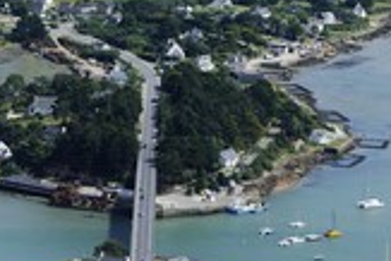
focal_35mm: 180
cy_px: 84
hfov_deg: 11.3
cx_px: 50
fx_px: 1957
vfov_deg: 7.6
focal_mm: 70
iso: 400
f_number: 8
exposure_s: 1/1000
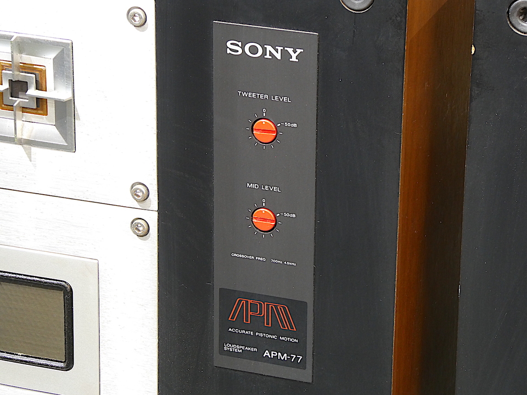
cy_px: 198
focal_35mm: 124
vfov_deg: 12.0
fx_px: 1888
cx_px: 264
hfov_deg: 15.9
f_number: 5.2
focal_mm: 22.3
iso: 200
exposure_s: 1/1.3
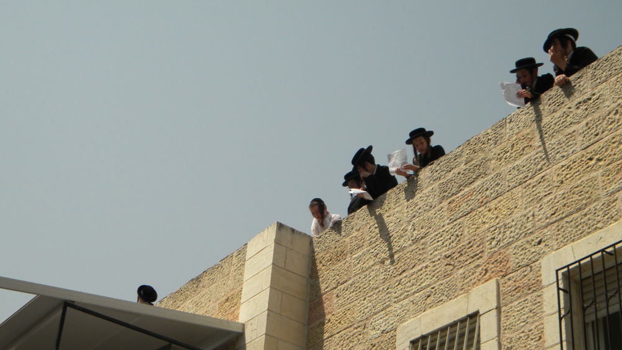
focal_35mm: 62
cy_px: 218
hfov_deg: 33.8
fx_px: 1023
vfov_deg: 19.4
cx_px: 307
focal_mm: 10.1
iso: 80
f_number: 8.2
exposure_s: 1/327
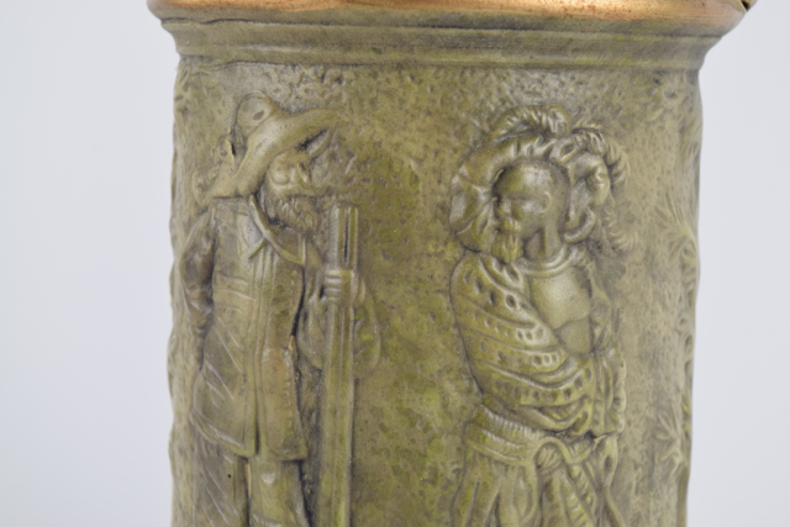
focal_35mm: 82
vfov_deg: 16.6
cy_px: 264
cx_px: 395
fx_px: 1811
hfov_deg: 24.6
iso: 400
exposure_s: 1/125
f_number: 8
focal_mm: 55
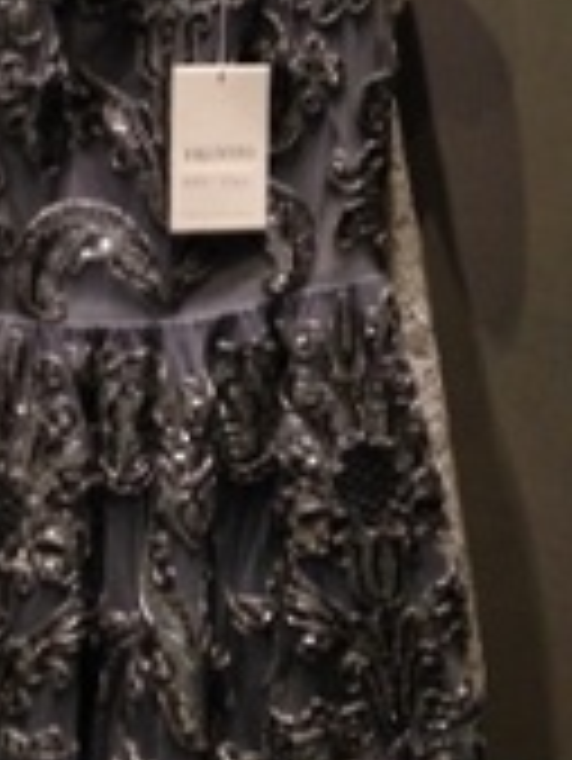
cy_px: 189
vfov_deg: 23.6
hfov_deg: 17.6
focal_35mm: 82
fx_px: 1804
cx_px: 20
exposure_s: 1/20
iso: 320
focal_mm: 4.12
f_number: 2.4
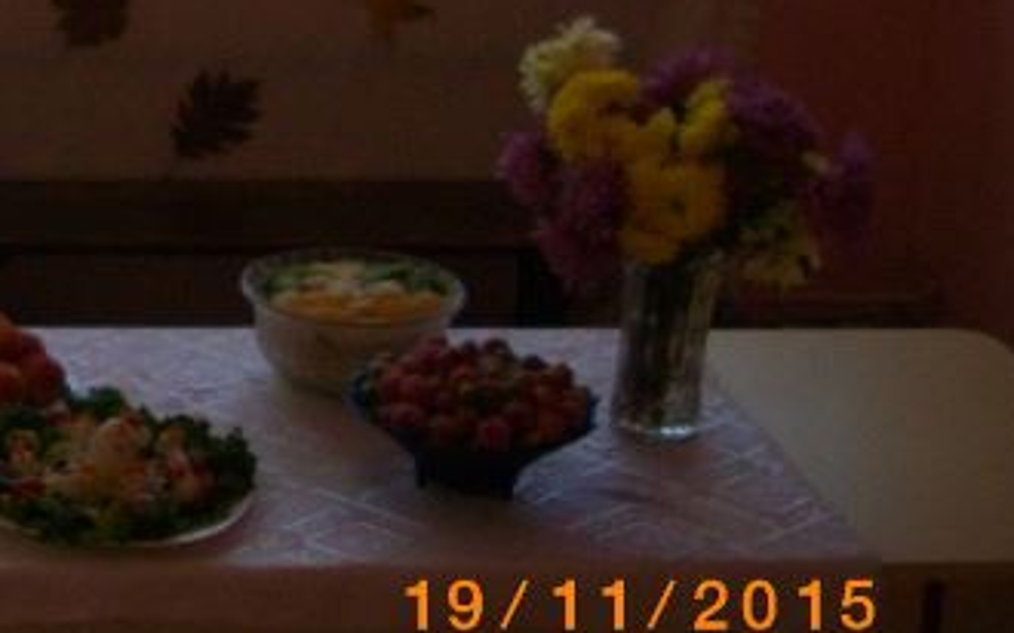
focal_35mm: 95
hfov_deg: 20.8
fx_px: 2624
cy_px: -126
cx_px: -101
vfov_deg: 13.4
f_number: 2.8
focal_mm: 6.2
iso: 200
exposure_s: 1/160
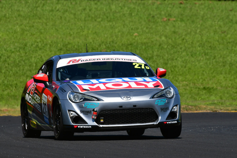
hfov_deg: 2.7
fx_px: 4939
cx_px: 118
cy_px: 79
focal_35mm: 750
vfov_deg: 1.8
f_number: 11
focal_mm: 500
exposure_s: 1/640
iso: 320
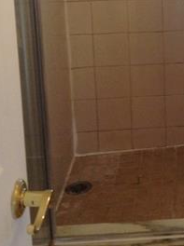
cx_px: 249
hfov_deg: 14.6
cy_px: -16
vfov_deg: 19.7
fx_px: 683
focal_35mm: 96
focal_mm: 3.3
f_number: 2.4
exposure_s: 1/24
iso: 40
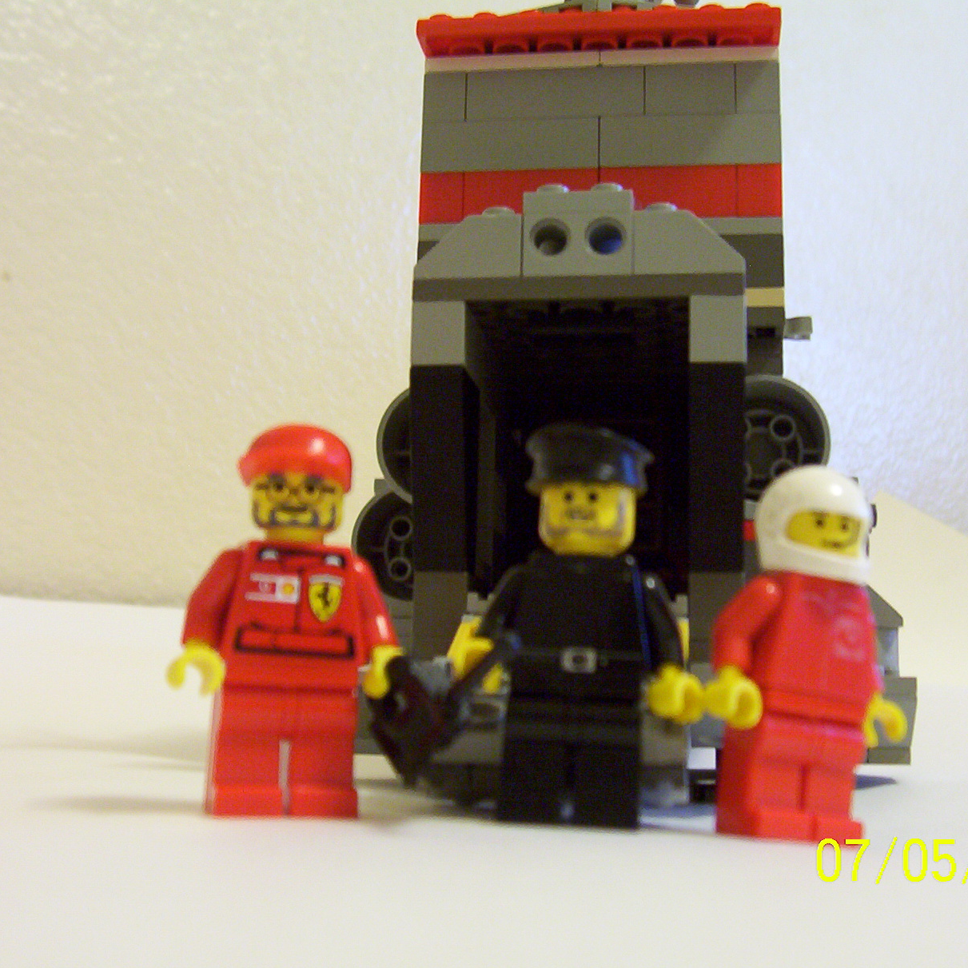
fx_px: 1360
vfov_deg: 39.2
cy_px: 490
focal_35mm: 43
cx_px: 513
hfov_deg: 39.2
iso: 200
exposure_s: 1/12.3
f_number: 2.76
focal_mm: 5.54
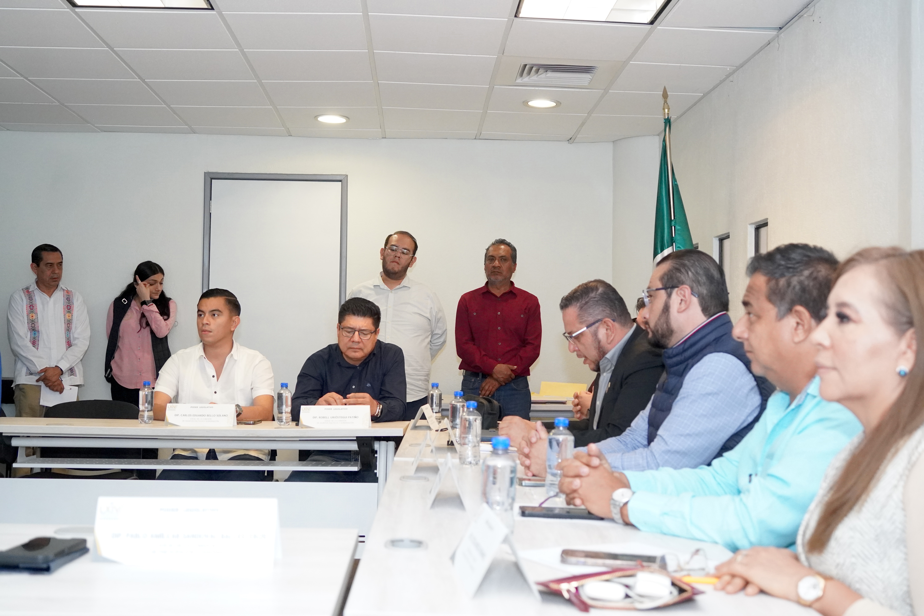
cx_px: 462
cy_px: 308
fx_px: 1078
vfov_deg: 31.9
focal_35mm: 42
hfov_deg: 46.4
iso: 3200
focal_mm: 28
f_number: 4
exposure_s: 1/160
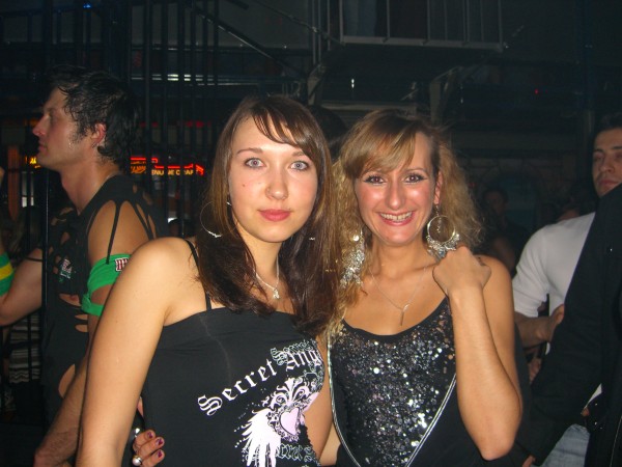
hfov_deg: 49.0
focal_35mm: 38
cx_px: 311
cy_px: 234
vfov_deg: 37.7
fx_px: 683
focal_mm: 7.9
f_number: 2.8
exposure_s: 1/60
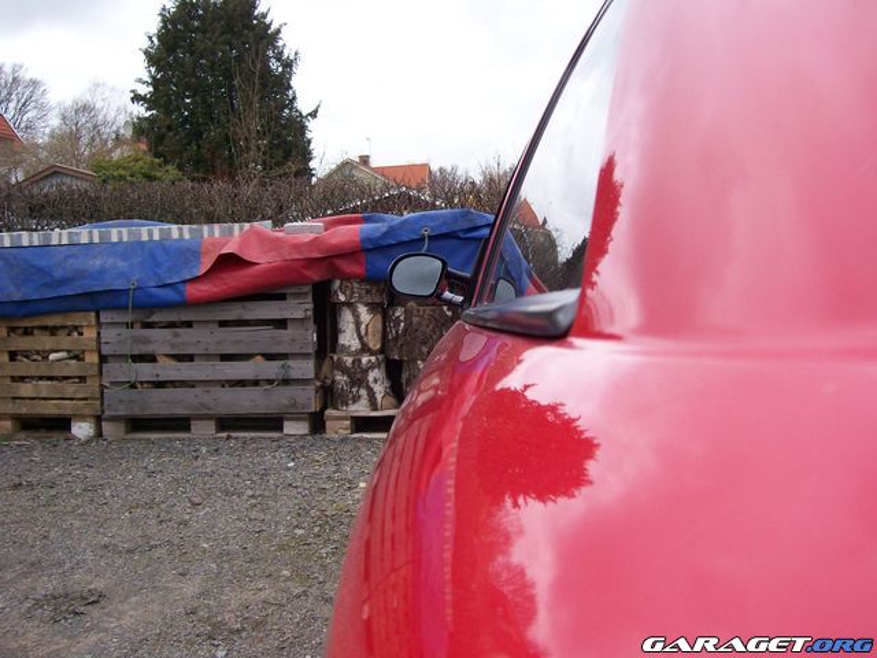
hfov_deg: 51.4
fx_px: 912
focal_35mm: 36
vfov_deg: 39.7
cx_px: 438
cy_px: 329
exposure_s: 1/613
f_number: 2.7
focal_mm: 6
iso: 80
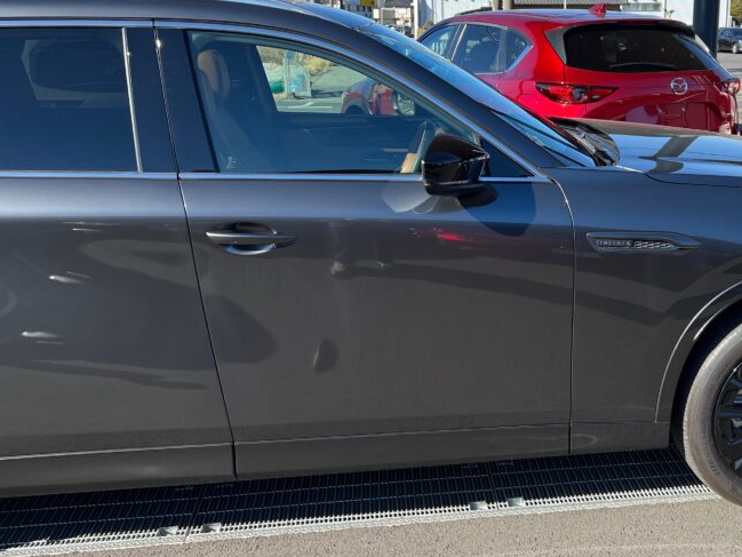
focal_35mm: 41
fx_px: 879
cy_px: 223
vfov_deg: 35.0
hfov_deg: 44.9
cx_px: 514
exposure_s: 1/1621
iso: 50
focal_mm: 5.7
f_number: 1.5
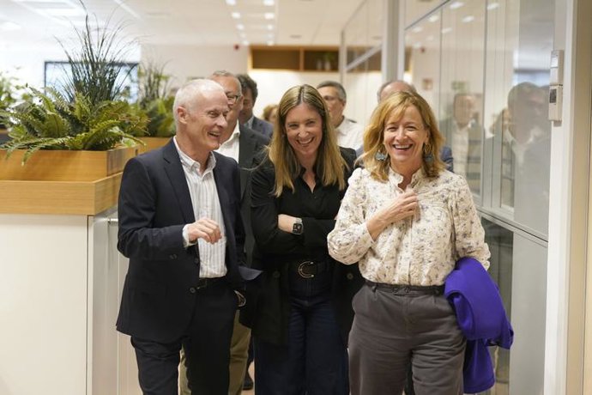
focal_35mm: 70
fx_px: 1151
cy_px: 198
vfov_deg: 19.5
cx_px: 296
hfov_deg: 28.8
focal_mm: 70
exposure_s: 1/320
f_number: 3.5
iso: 2500
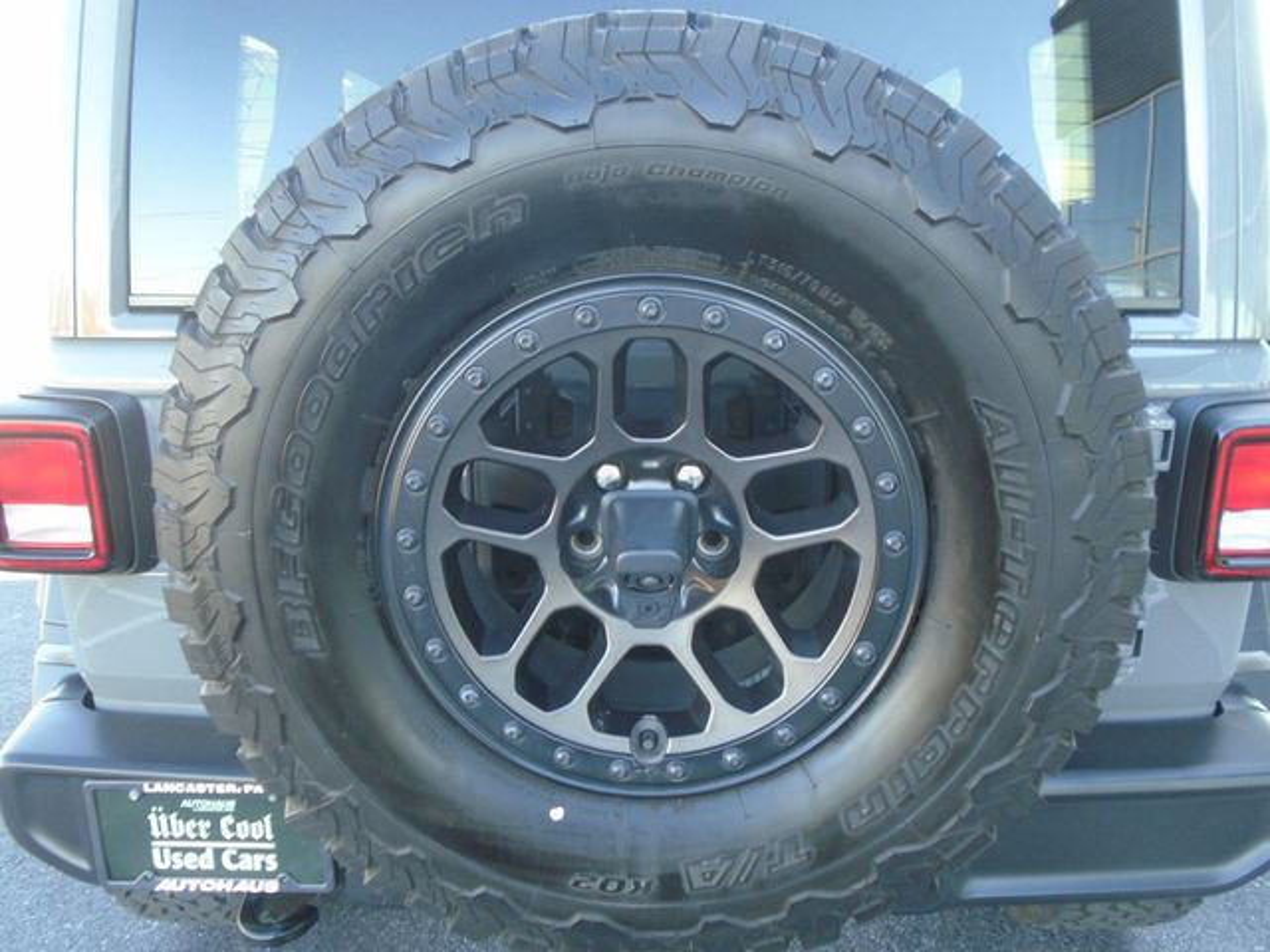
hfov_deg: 67.3
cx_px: 635
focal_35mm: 26
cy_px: 476
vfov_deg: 53.1
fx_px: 954
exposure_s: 1/60
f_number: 3.2
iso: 100
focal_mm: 4.6
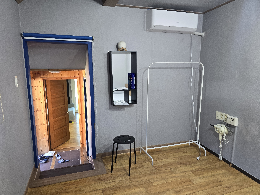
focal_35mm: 23
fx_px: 173
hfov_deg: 73.9
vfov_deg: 58.9
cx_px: 130
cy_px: 98
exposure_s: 1/120
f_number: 1.7
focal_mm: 6.3
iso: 320
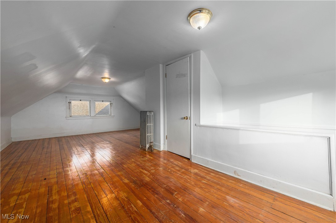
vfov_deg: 81.1
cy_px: 112
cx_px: 168
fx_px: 131
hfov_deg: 104.3
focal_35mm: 14
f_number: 8
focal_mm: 14
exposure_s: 1/60
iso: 320
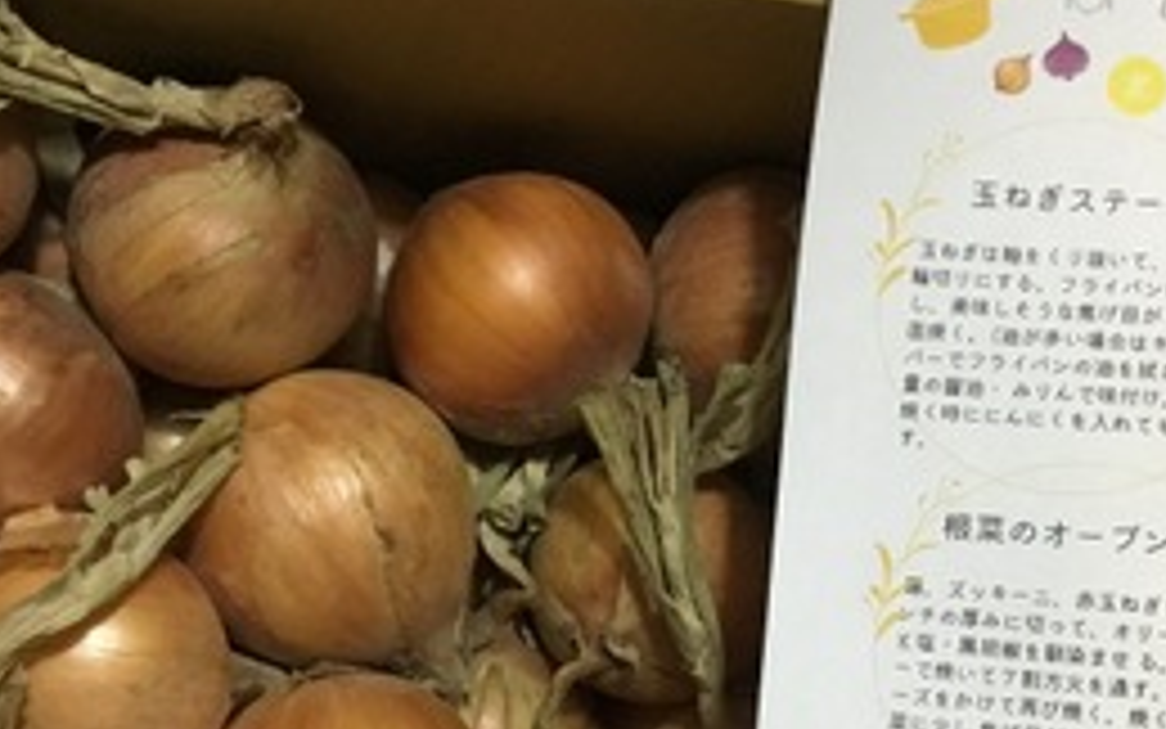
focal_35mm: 61
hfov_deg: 33.5
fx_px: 1939
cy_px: 567
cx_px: 531
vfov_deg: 21.1
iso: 200
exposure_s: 1/30
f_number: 2.4
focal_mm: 3.3
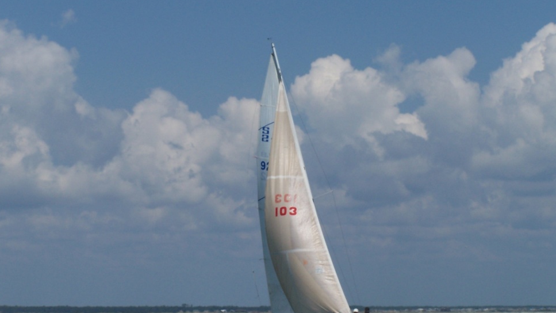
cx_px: 290
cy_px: 154
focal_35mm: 135
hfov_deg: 15.9
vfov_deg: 9.0
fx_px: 1990
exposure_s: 1/750
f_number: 6.3
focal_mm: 19.4
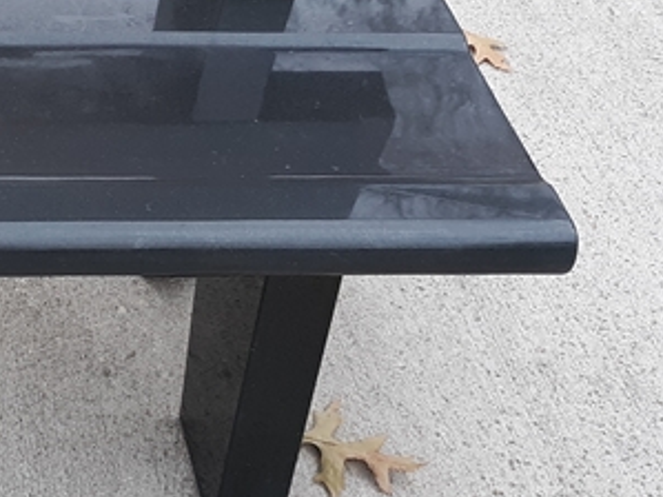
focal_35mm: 96
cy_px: 29
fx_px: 1838
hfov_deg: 19.4
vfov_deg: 15.2
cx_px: -109
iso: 80
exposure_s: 1/120
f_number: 1.7
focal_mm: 3.7
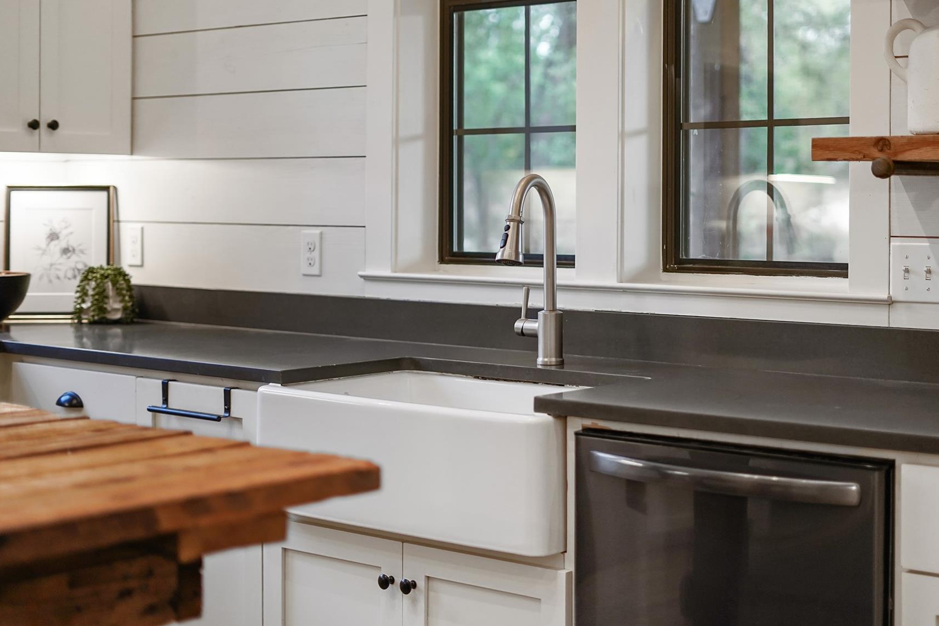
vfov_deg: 22.6
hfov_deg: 33.4
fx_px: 1565
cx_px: 531
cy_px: 260
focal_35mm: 60
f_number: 1.8
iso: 640
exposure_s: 1/125
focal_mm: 50
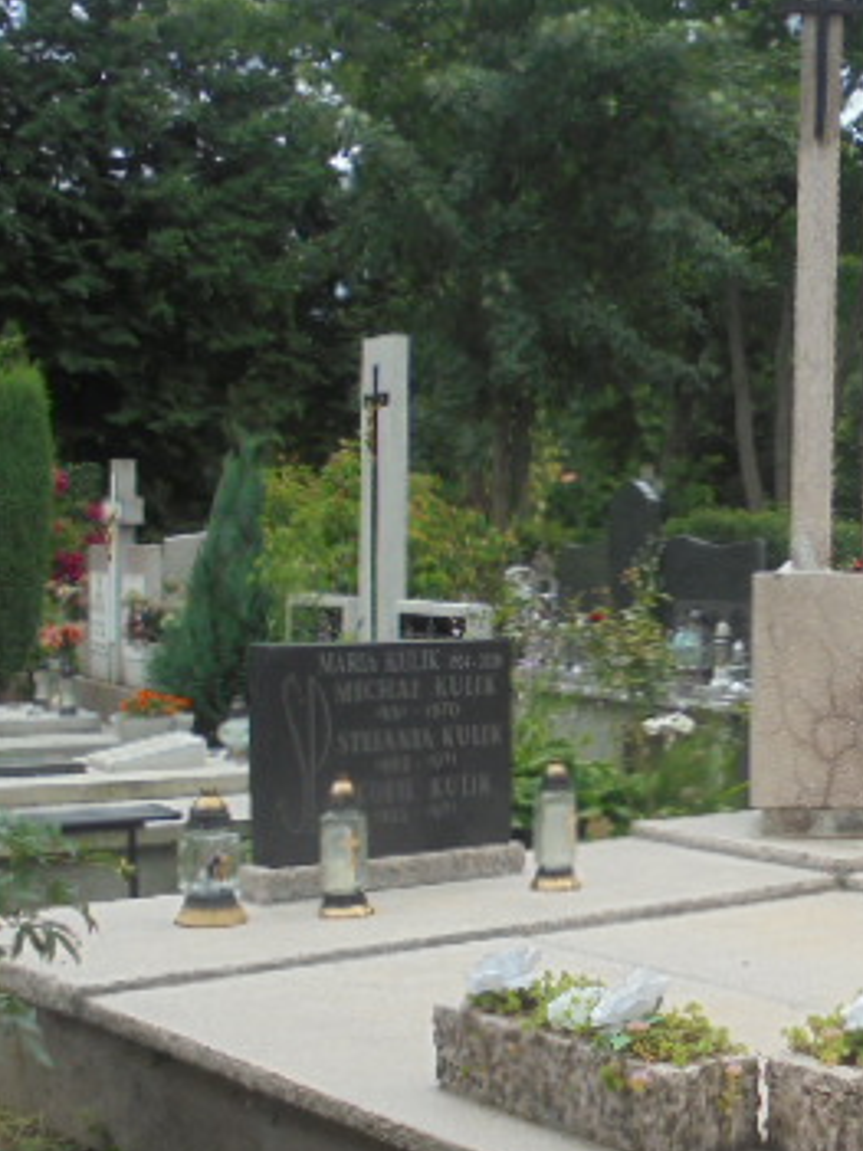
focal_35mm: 62
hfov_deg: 22.4
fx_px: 2062
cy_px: 672
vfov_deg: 31.1
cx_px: 929
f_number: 4
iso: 100
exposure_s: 1/320
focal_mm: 6.1
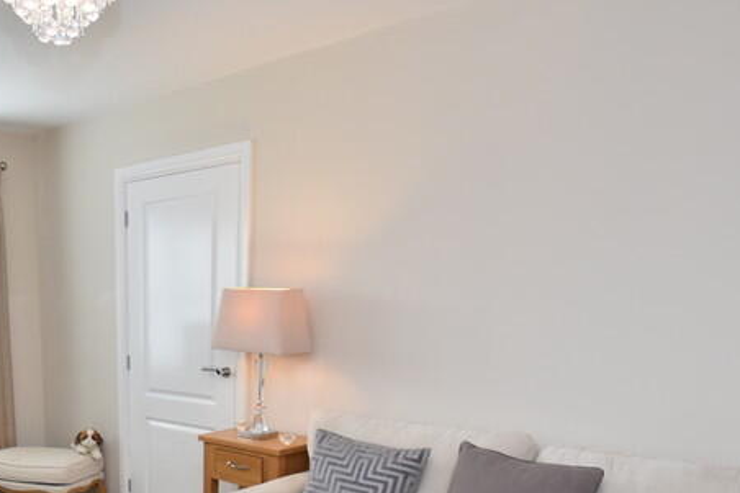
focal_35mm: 34
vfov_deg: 34.9
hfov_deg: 51.8
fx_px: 699
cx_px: 133
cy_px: 505
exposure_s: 1/200
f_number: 3.5
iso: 800
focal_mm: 10
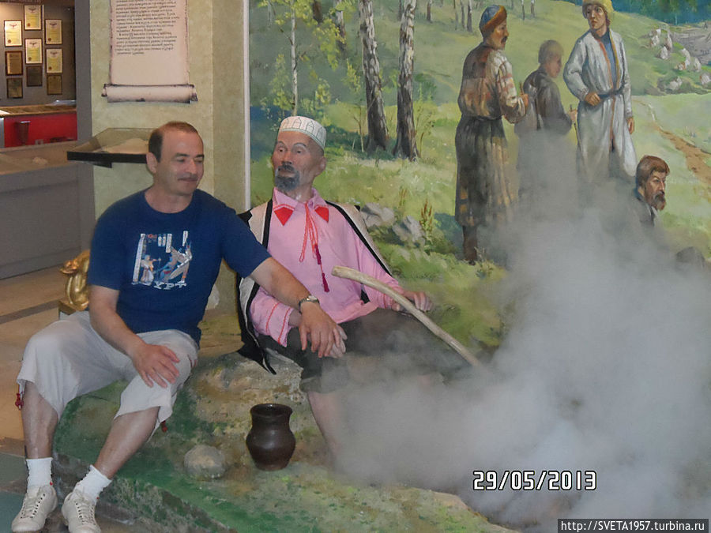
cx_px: 356
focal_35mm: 54
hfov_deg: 35.5
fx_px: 1109
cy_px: 266
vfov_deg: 27.0
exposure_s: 1/45
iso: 640
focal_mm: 9.8
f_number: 4.1
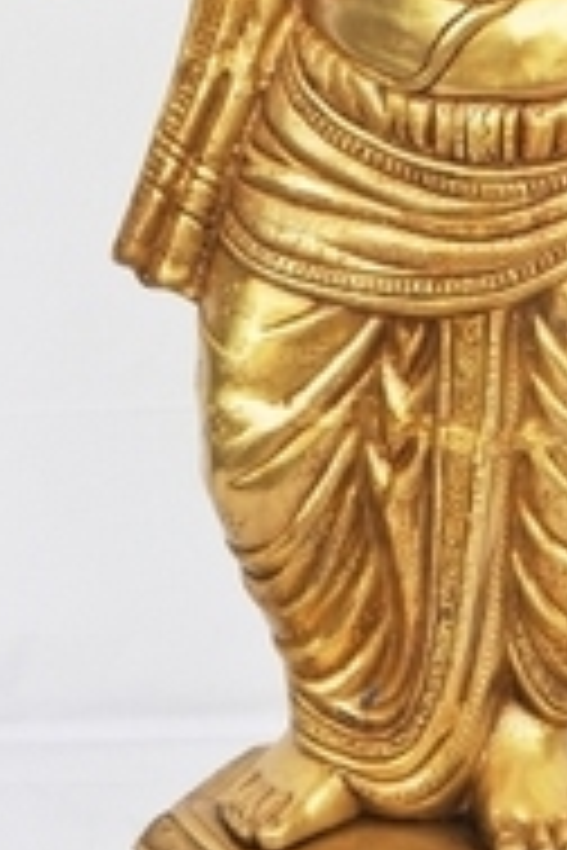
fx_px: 2811
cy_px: 67
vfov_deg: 16.9
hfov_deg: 11.4
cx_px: 522
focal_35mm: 119
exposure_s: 1/160
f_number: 6.3
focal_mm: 30
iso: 200
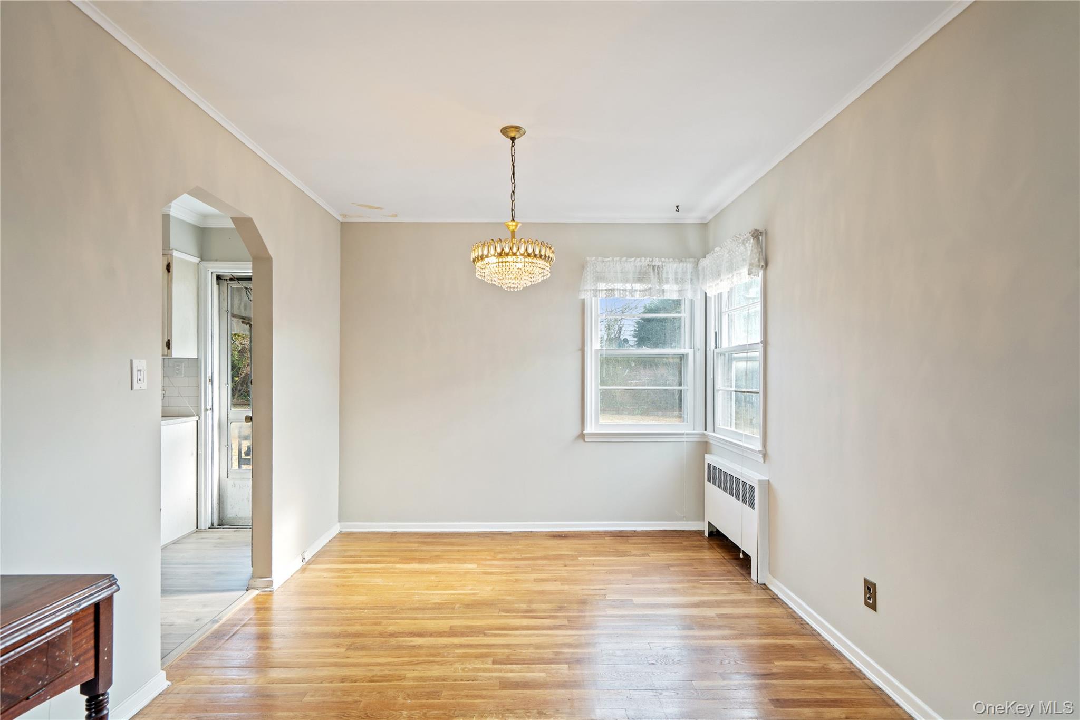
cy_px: 360
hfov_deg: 96.7
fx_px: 480
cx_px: 540
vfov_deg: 73.7
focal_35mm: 16
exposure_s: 1/10
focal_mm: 16
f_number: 6.3
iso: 250
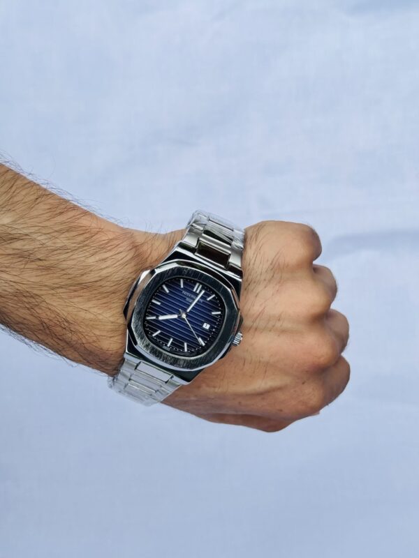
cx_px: 210
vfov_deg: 39.7
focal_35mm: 48
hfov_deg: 30.3
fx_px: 775
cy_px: 279
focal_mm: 6.76
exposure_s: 1/1597
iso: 64
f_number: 1.78
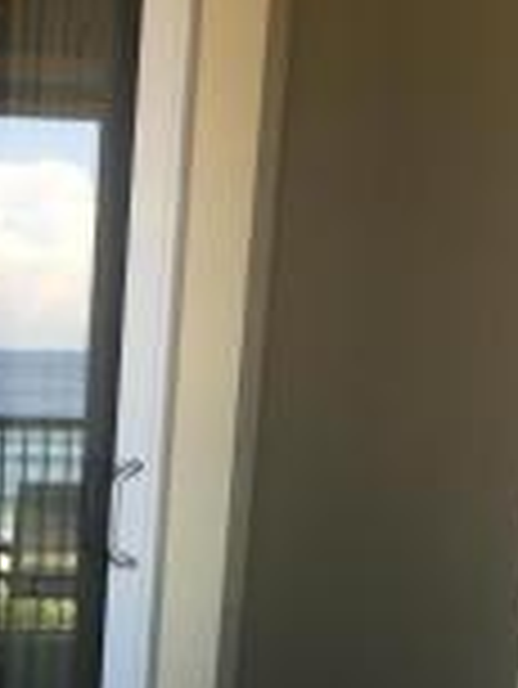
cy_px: 922
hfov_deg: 15.7
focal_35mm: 91
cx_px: -86
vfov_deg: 19.6
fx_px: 1813
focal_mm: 4.15
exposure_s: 1/50
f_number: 2.2
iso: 32
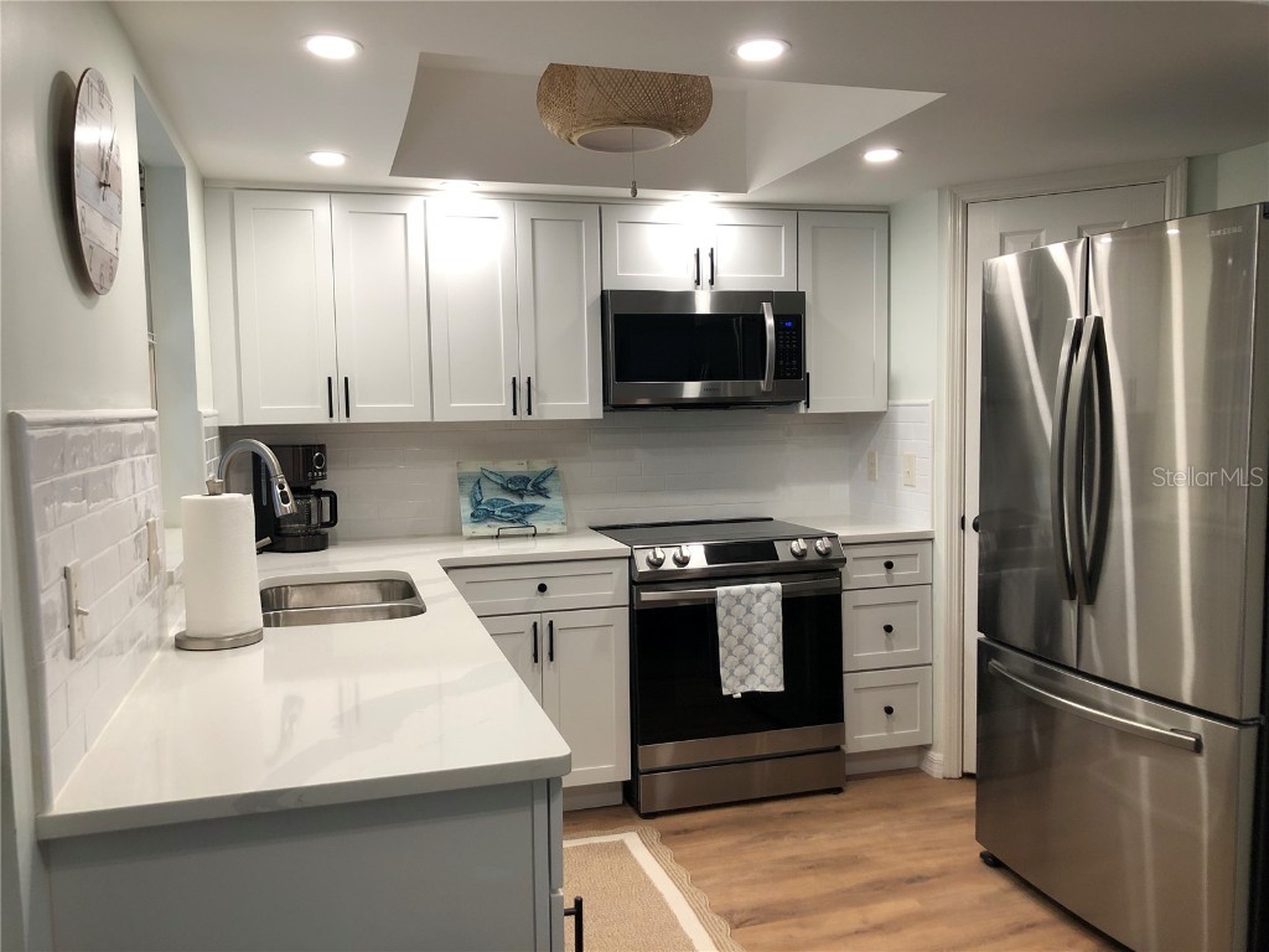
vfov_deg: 49.7
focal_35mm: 28
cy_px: 476
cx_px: 634
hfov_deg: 63.4
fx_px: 1026
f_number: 1.8
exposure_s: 1/30
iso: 32
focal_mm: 3.99
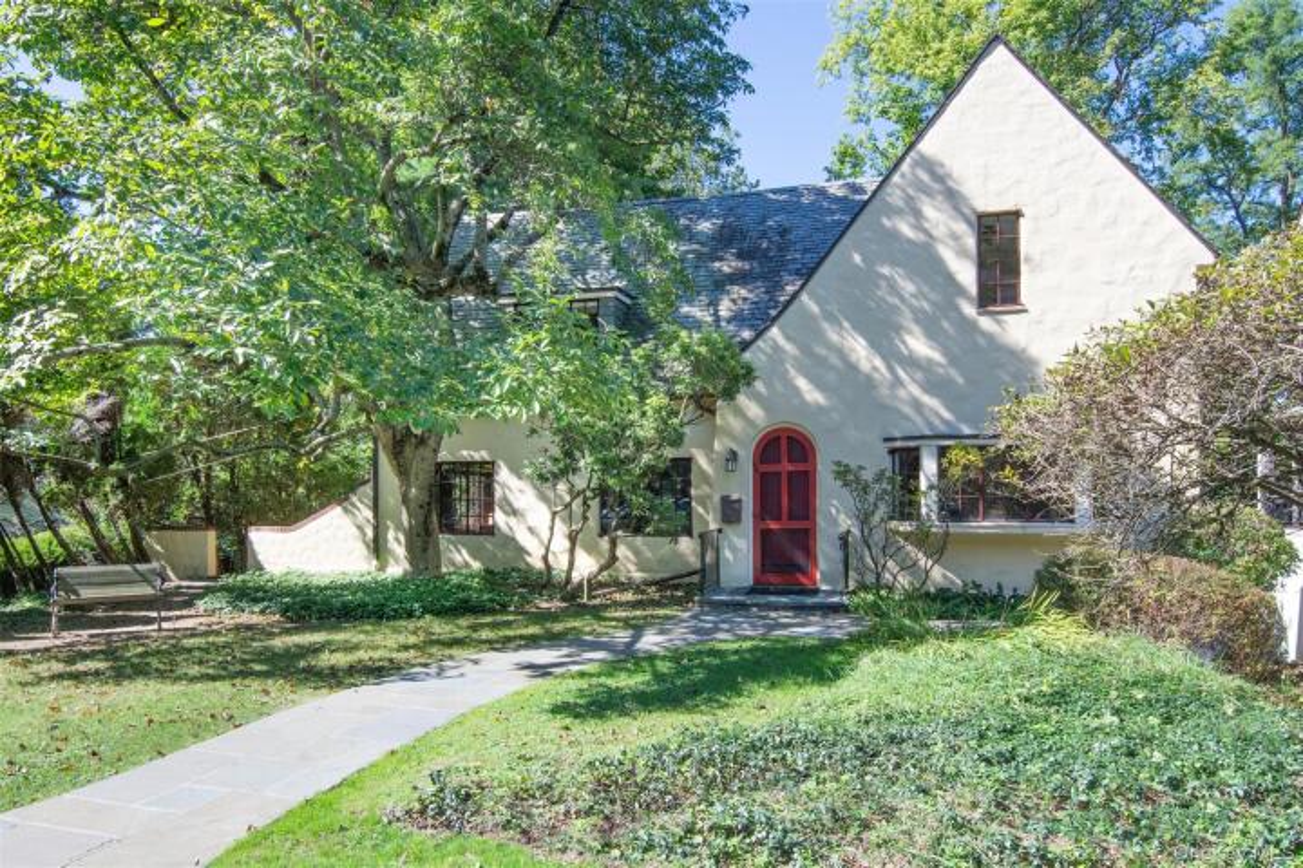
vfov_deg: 53.1
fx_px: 869
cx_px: 652
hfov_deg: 73.7
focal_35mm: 24
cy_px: 434
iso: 640
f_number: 13
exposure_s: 1/250
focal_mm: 16
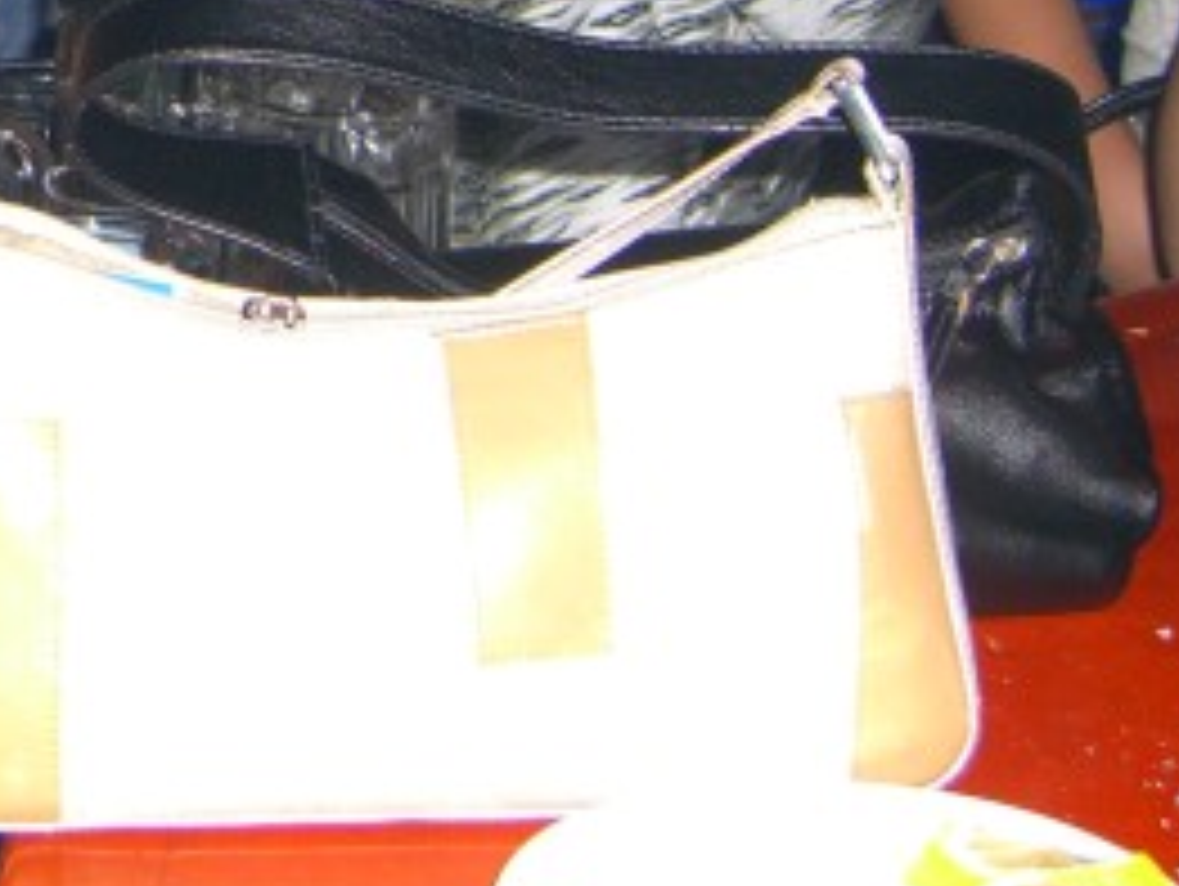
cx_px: -338
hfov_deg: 16.1
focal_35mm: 116
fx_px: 3955
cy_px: -355
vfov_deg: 12.3
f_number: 2.8
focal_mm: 7.9
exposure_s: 1/60
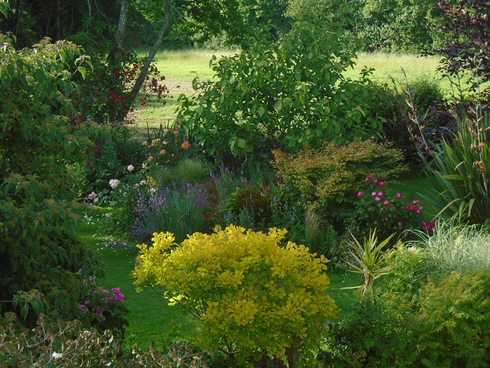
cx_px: 245
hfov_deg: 33.2
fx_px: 821
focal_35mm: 58
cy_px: 184
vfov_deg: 25.2
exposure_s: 1/125
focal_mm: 10.2
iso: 100
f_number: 4.9
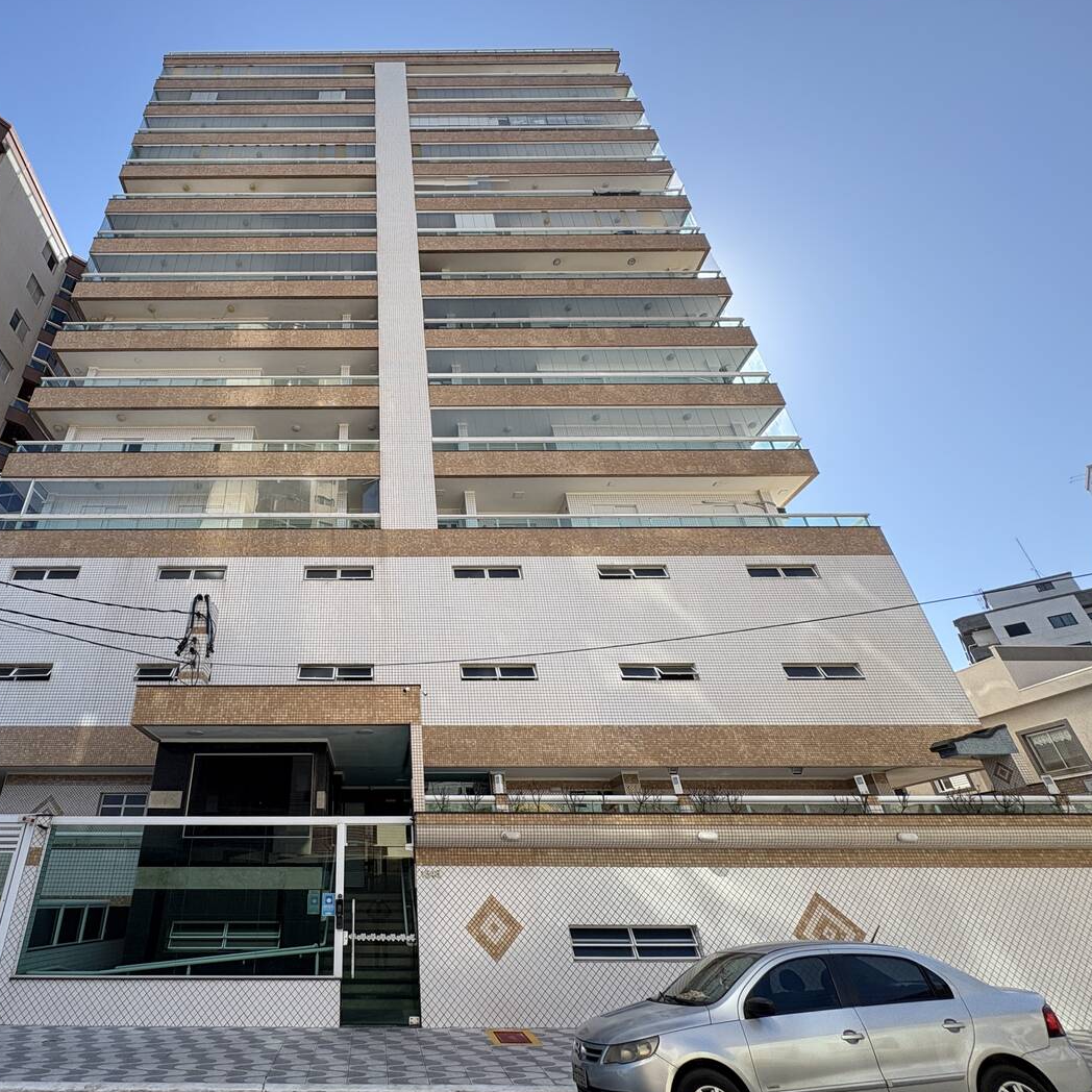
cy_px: 547
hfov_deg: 81.3
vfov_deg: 84.0
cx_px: 368
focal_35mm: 17
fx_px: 607
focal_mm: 2.22
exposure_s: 1/804
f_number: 2.2
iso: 40
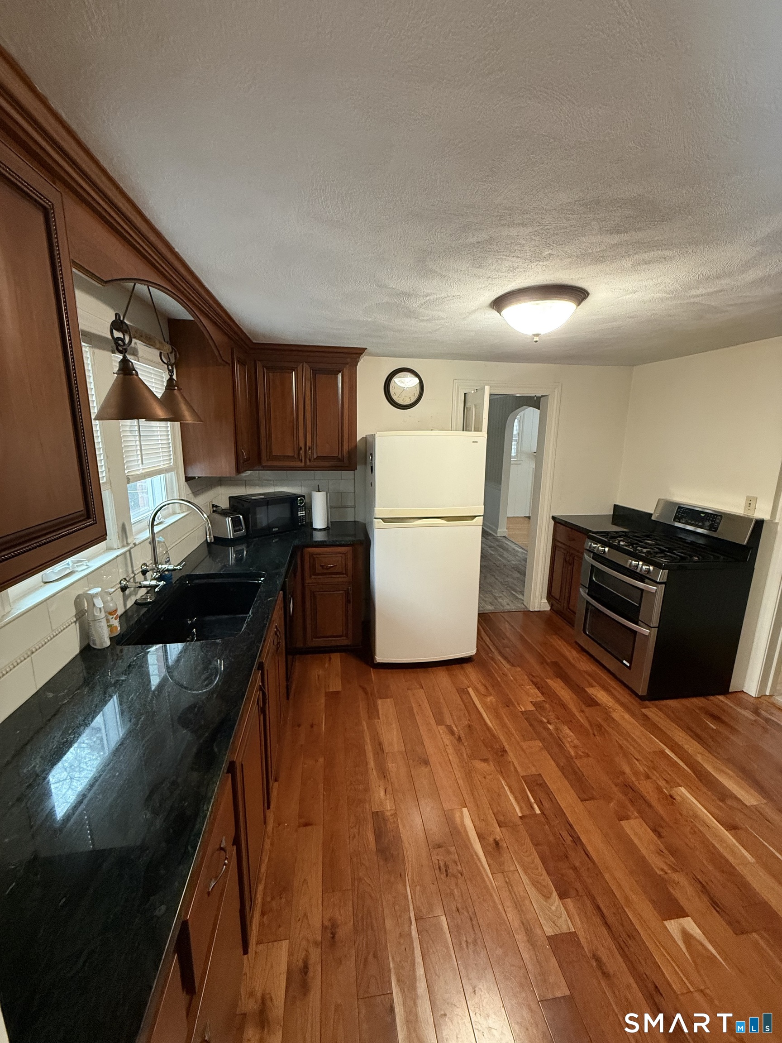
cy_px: 522
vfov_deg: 102.1
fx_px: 422
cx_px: 391
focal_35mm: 14
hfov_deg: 85.7
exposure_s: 1/60
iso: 400
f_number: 2.2
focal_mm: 2.22
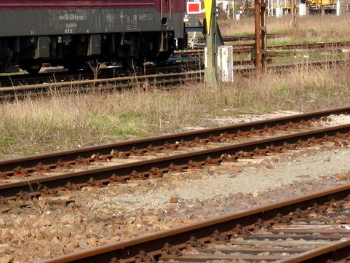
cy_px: -50
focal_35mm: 302
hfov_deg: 6.5
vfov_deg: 4.9
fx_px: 3054
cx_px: 12
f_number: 5.8
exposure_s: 1/189
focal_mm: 21.6
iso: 100
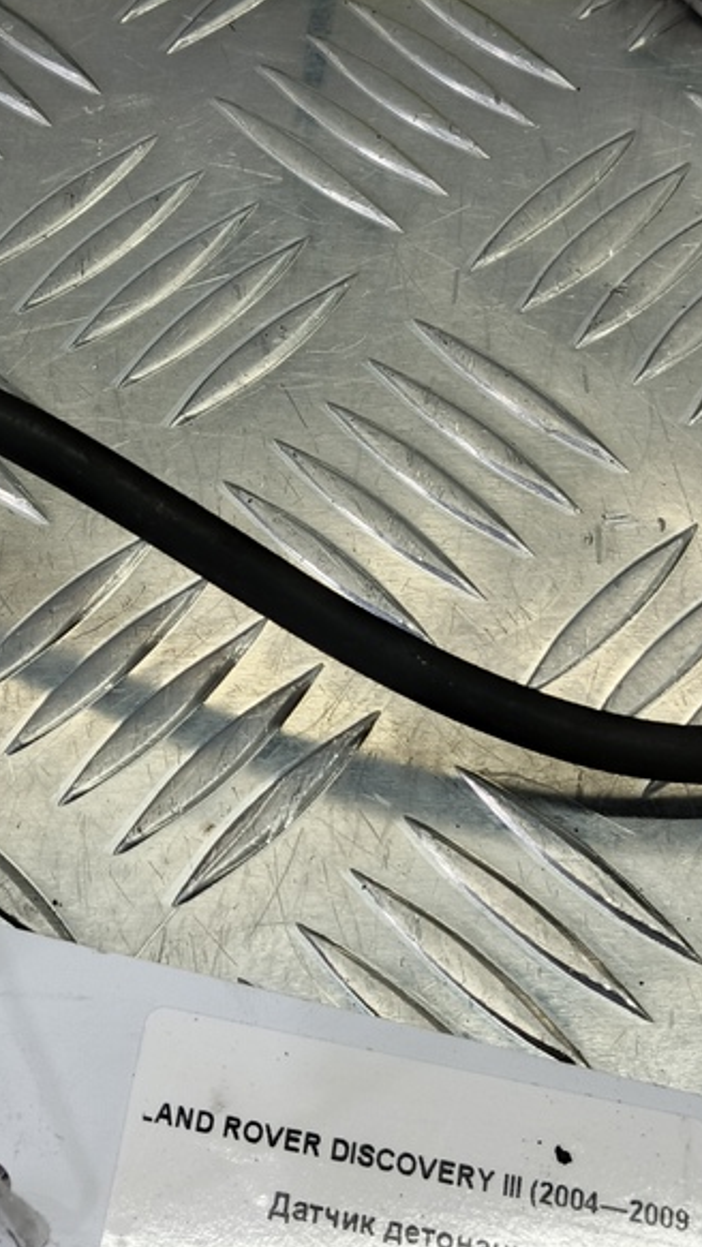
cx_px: 212
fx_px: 1456
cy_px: 537
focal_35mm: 44
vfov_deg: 46.3
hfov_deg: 26.9
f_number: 1.6
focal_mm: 4.11
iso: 146
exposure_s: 1/66.7
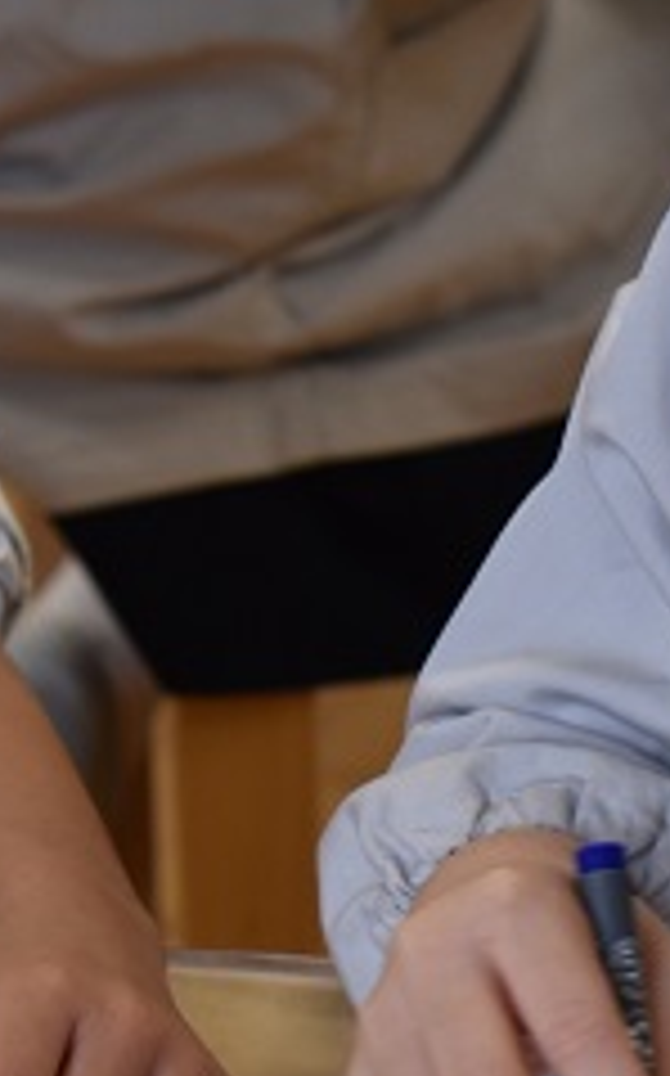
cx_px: 373
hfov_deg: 5.1
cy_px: 619
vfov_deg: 8.2
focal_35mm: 256
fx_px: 7493
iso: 400
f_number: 5.6
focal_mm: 50
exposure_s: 1/60
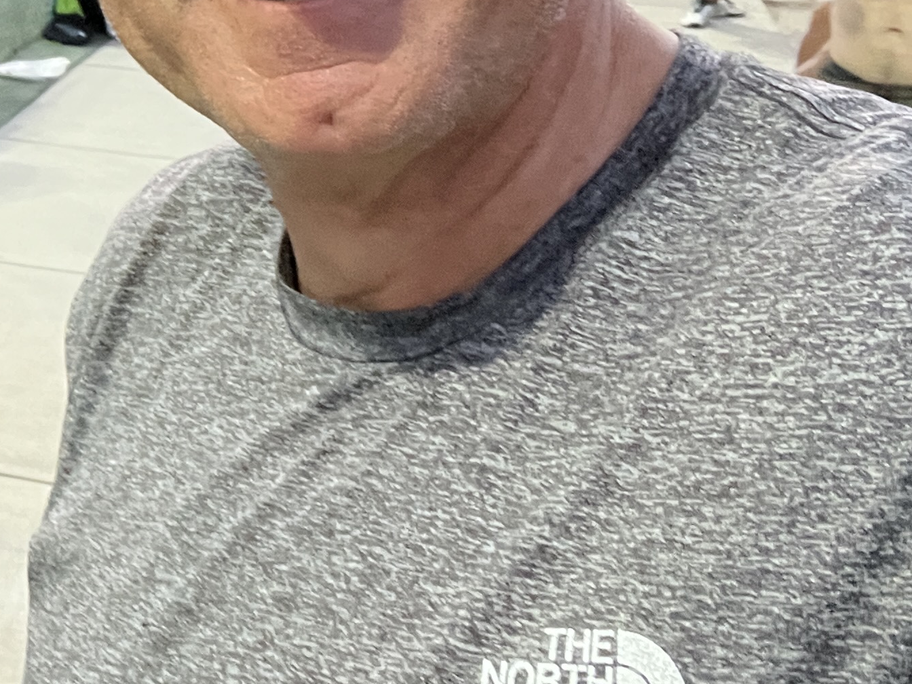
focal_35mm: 69
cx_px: -346
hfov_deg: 23.9
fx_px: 1818
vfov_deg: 20.7
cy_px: 33
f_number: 2.2
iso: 320
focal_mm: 2.71
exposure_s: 1/60
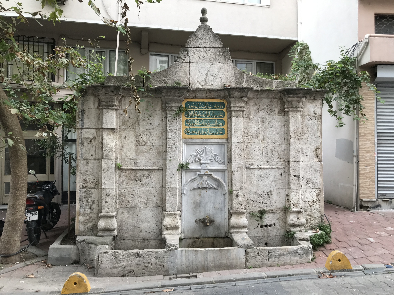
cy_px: 148
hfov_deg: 63.4
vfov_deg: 49.7
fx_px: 319
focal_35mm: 28
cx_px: 197
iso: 25
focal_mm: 3.99
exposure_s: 1/50
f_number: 1.8
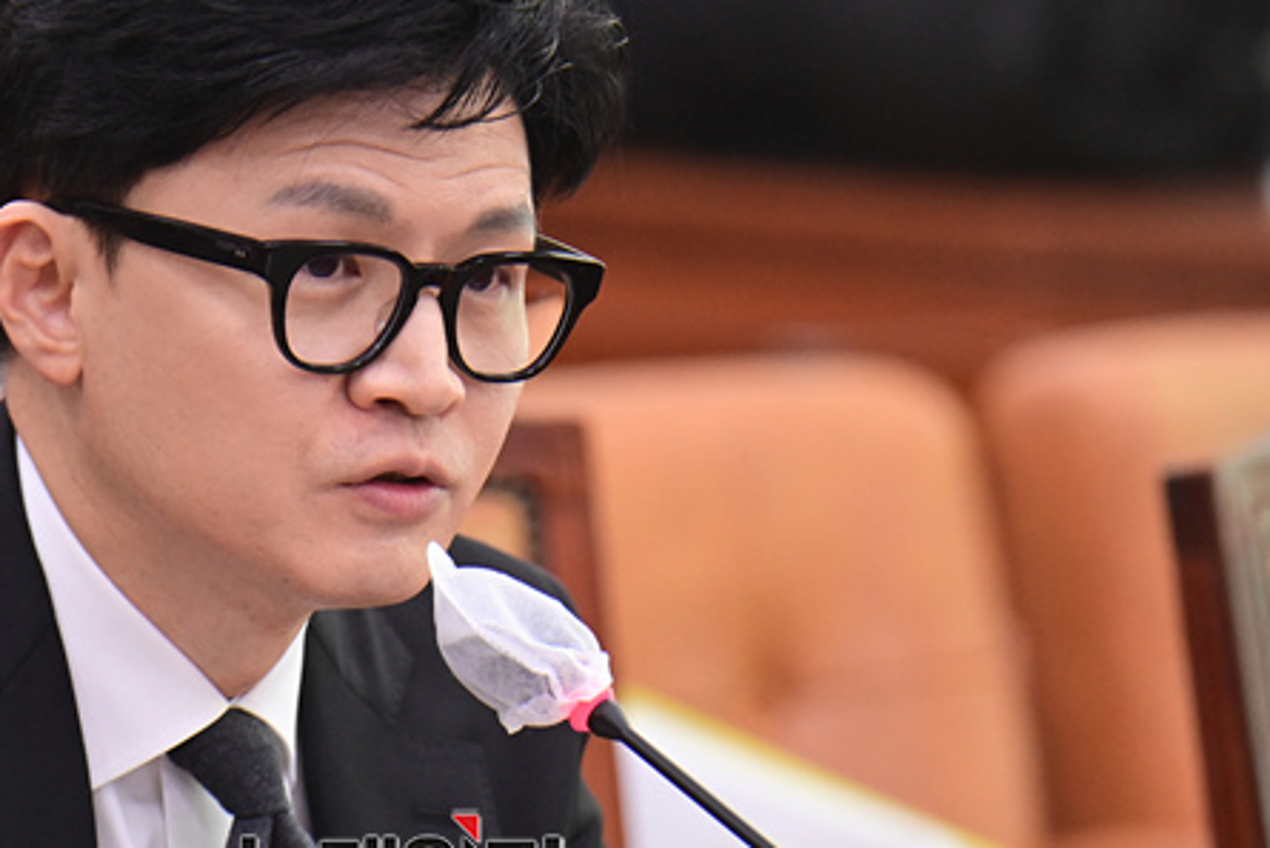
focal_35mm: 446
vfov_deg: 3.1
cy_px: 381
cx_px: 391
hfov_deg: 4.6
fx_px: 15738
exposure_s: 1/250
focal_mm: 310
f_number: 6.3
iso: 6400
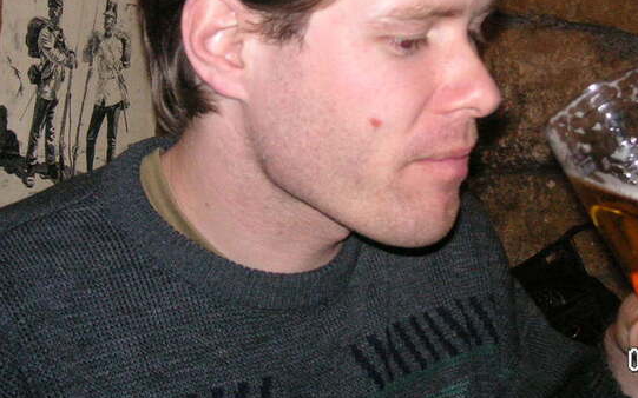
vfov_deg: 22.0
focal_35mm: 58
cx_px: 376
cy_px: 75
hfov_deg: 35.0
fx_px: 1008
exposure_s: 1/45
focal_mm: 6.1
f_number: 2.8
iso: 160
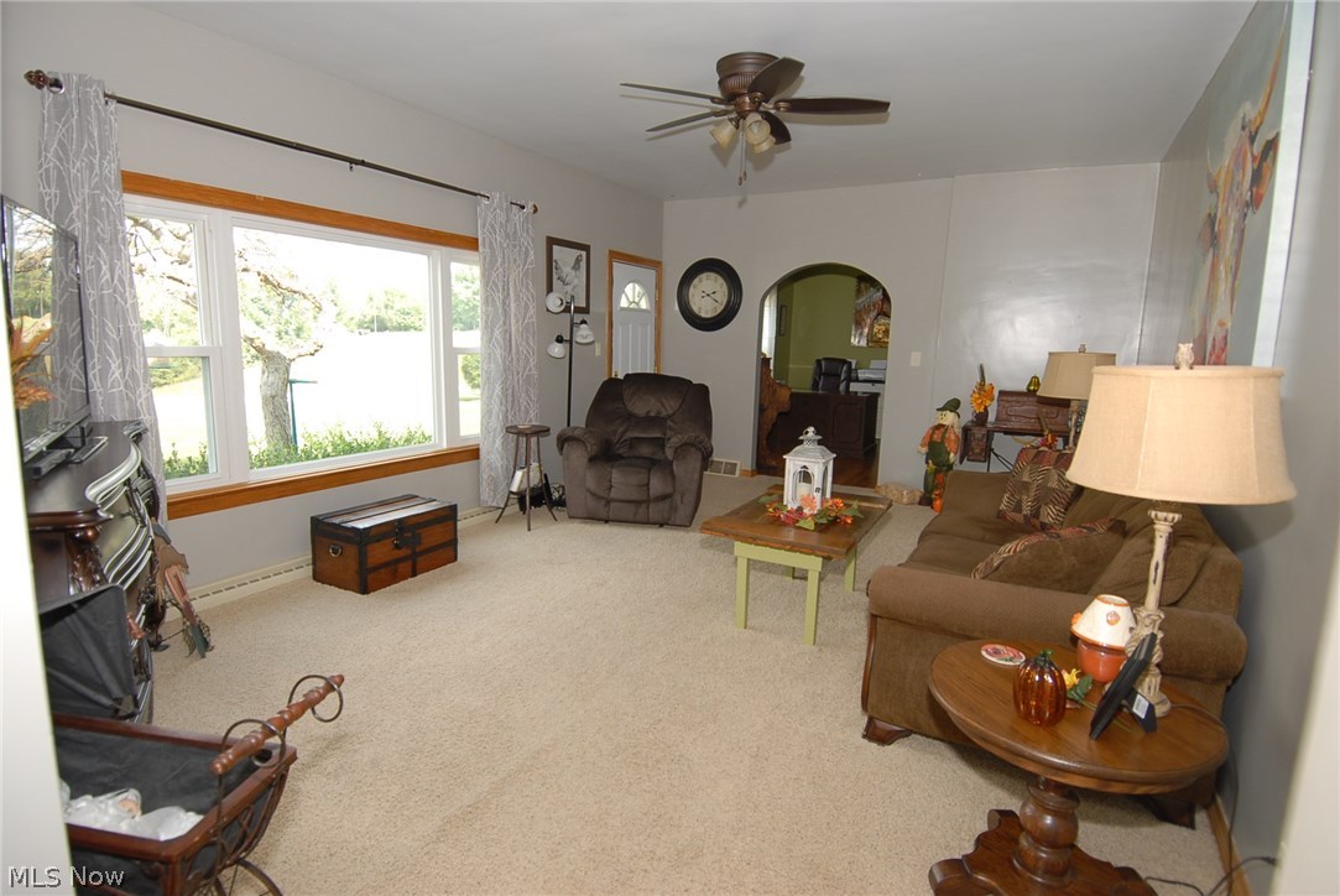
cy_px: 448
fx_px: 671
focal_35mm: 18
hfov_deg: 90.0
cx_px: 670
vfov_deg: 67.5
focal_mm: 12
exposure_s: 1/60
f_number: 5
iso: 200
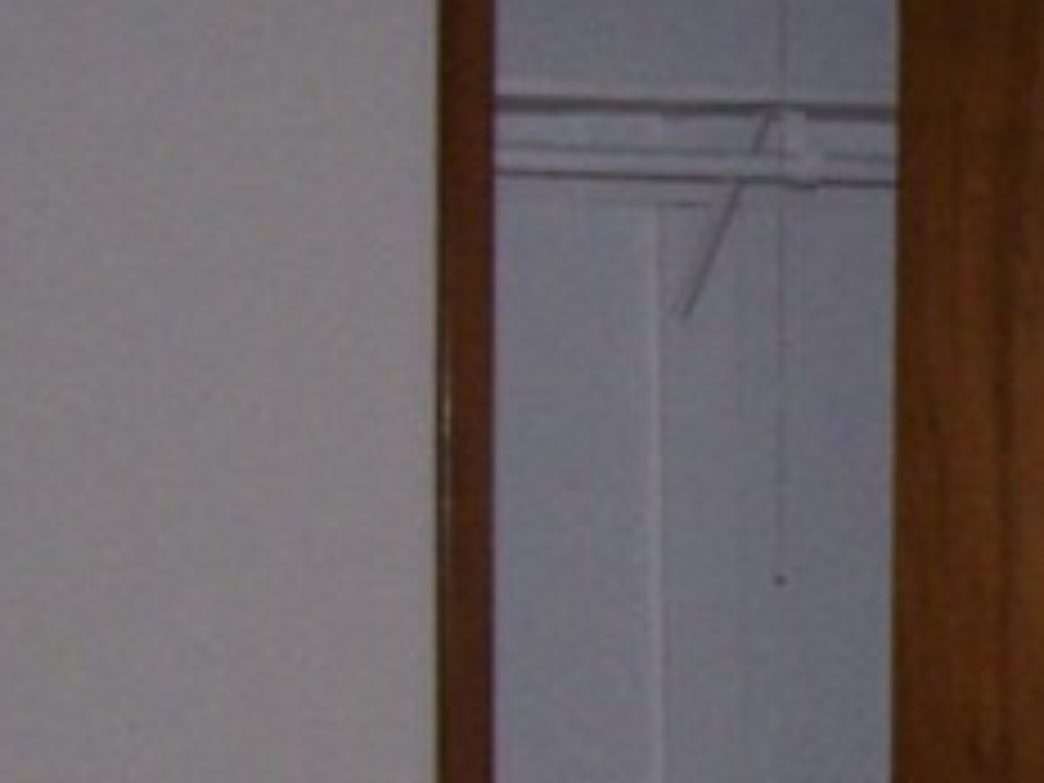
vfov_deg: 8.8
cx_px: 1454
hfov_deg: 11.4
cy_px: 814
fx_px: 5067
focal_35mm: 168
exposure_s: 1/60
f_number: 2.8
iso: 140
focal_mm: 6.3
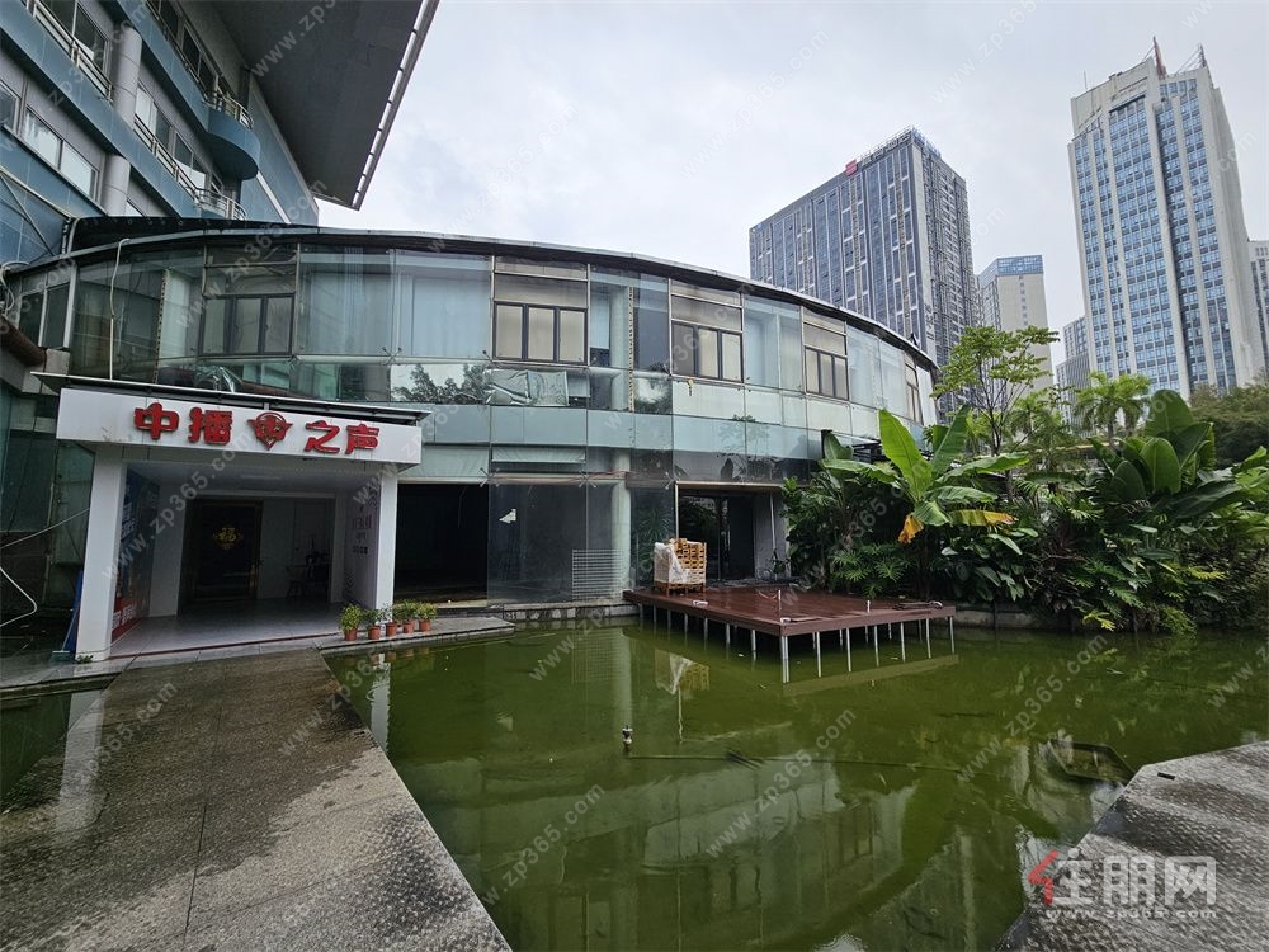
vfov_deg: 89.9
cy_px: 476
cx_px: 634
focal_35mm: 13
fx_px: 477
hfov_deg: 106.2
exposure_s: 1/1215
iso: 50
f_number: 2.2
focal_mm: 2.2
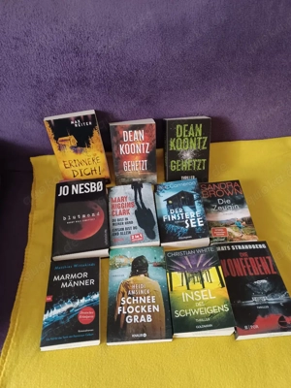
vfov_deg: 69.4
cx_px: 146
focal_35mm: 25
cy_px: 194
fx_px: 280
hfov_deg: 54.9
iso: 1600
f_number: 1.8
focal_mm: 4.6
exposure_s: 1/20
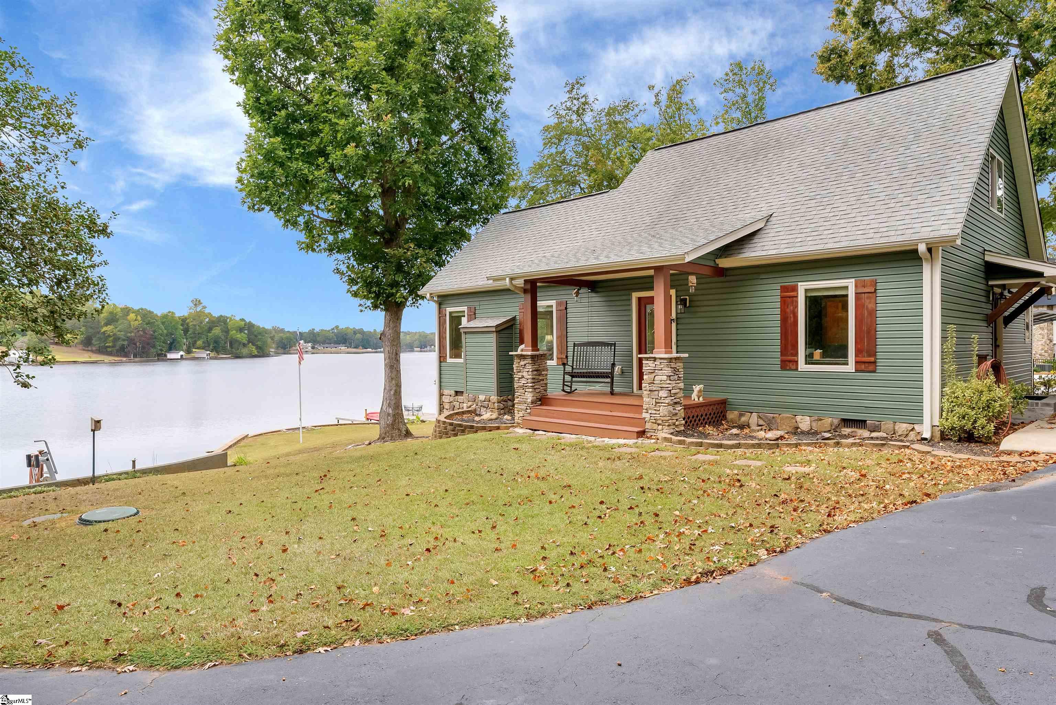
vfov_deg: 57.3
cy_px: 352
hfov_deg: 78.6
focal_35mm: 22
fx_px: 646
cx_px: 528
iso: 400
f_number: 8
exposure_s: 1/250
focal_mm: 22
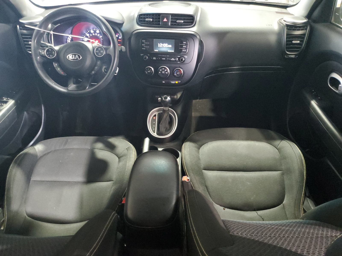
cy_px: 128
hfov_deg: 67.3
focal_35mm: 26
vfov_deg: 53.1
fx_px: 257
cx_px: 171
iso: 520
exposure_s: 1/15
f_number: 1.5
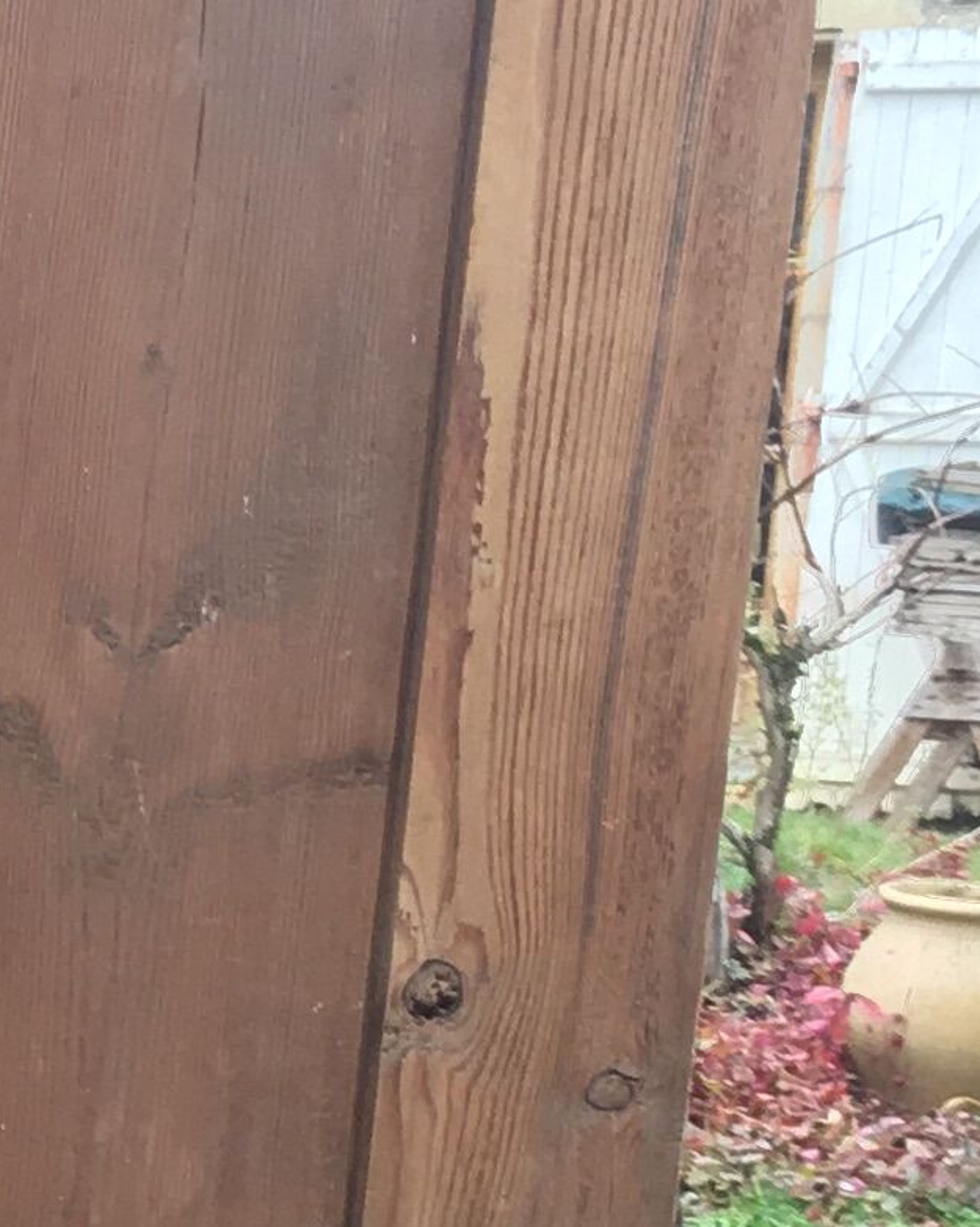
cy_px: 1481
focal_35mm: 146
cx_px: -1250
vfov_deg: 12.9
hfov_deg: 9.6
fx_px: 5296
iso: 25
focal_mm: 4.15
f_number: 2.2
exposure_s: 1/50
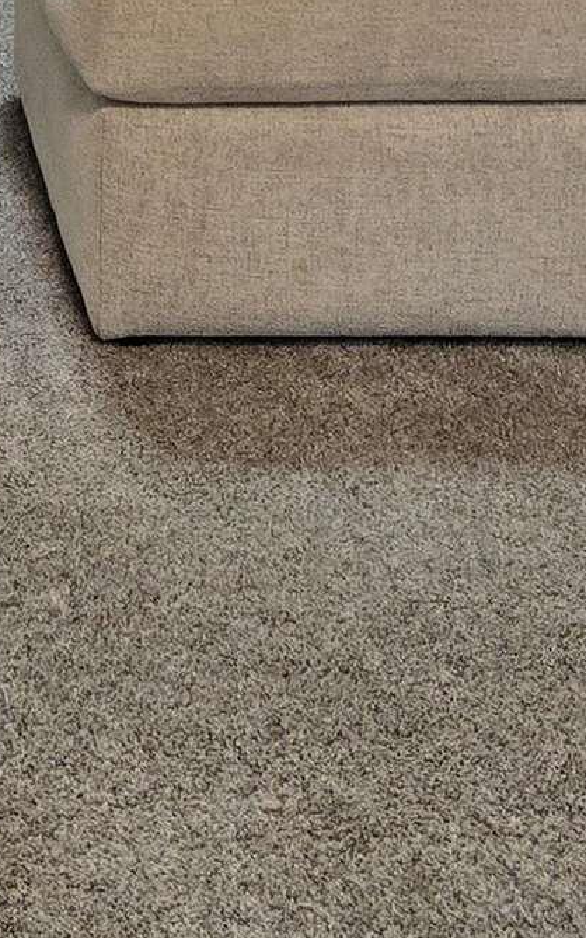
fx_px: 2863
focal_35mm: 112
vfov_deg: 16.3
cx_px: -199
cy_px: -641
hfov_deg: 11.4
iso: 640
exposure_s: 1/120
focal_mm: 5.4
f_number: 1.8
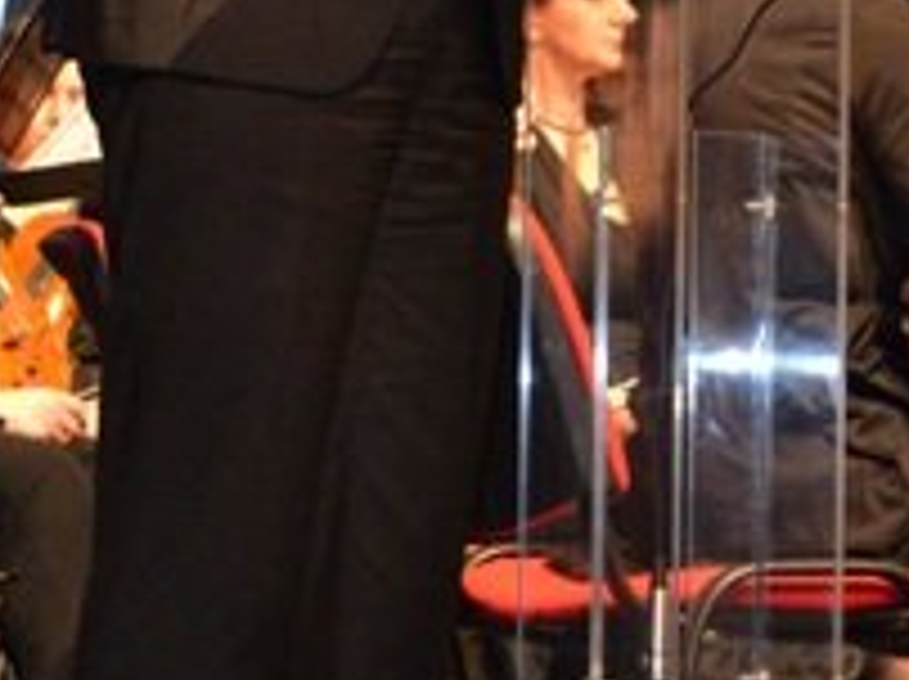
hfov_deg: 10.8
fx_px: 4800
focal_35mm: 183
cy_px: 59
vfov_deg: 8.1
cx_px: 344
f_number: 5.3
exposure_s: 1/60
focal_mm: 40
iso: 3200
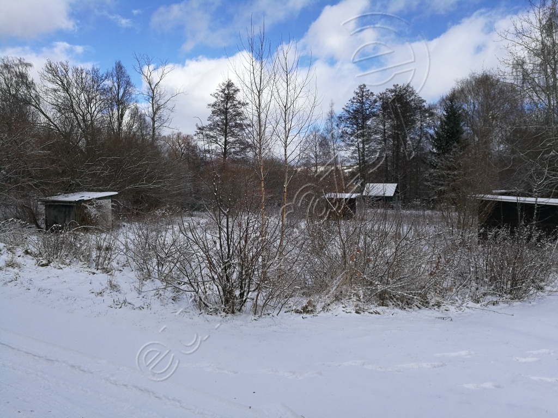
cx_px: 279
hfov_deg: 65.3
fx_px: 435
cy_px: 209
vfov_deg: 51.4
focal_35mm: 27
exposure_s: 1/941
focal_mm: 4.5
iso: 50
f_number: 2.2
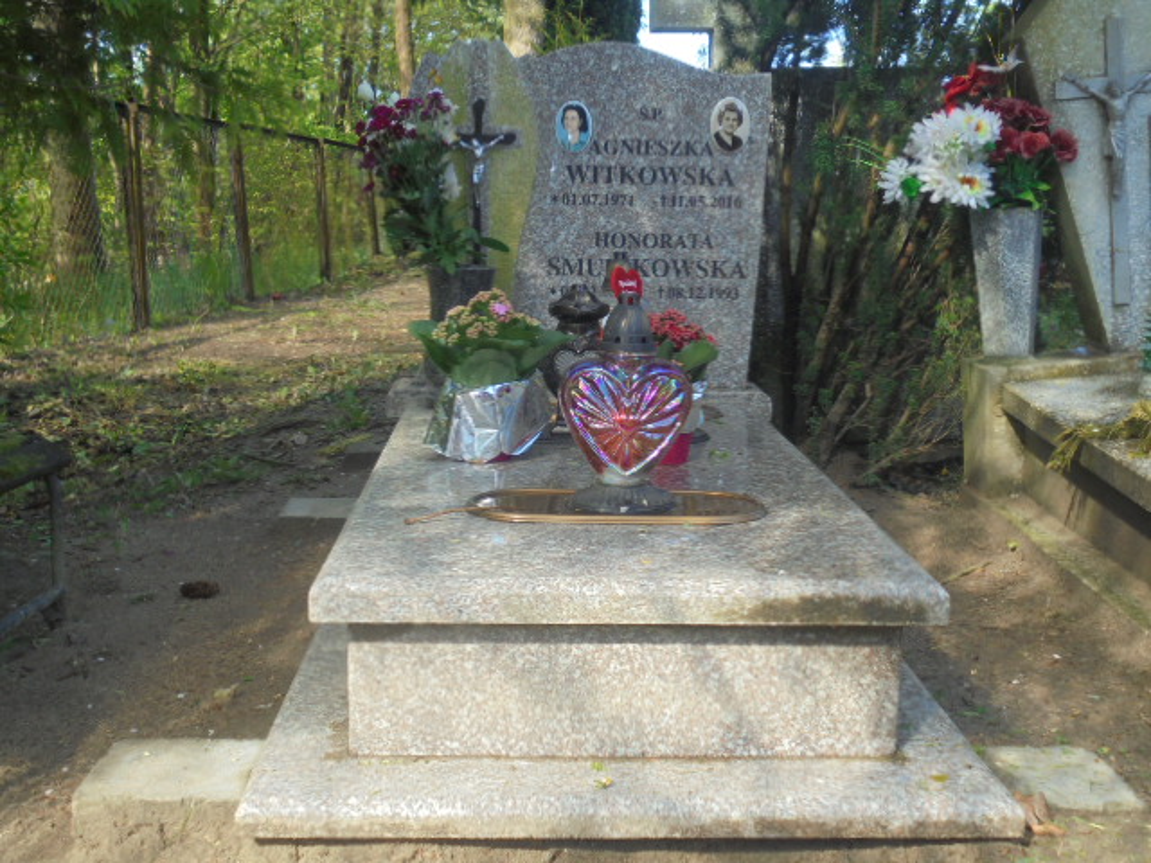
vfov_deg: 33.6
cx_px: 576
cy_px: 432
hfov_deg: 43.9
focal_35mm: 43
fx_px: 1430
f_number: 4.5
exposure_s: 1/100
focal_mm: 7.8
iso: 100
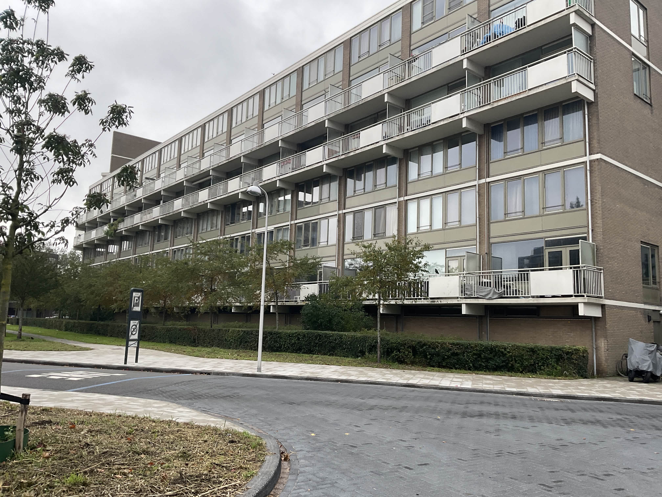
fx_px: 555
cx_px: 331
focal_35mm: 29
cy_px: 248
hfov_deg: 61.7
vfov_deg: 48.2
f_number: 1.8
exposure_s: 1/406
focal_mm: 3
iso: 16
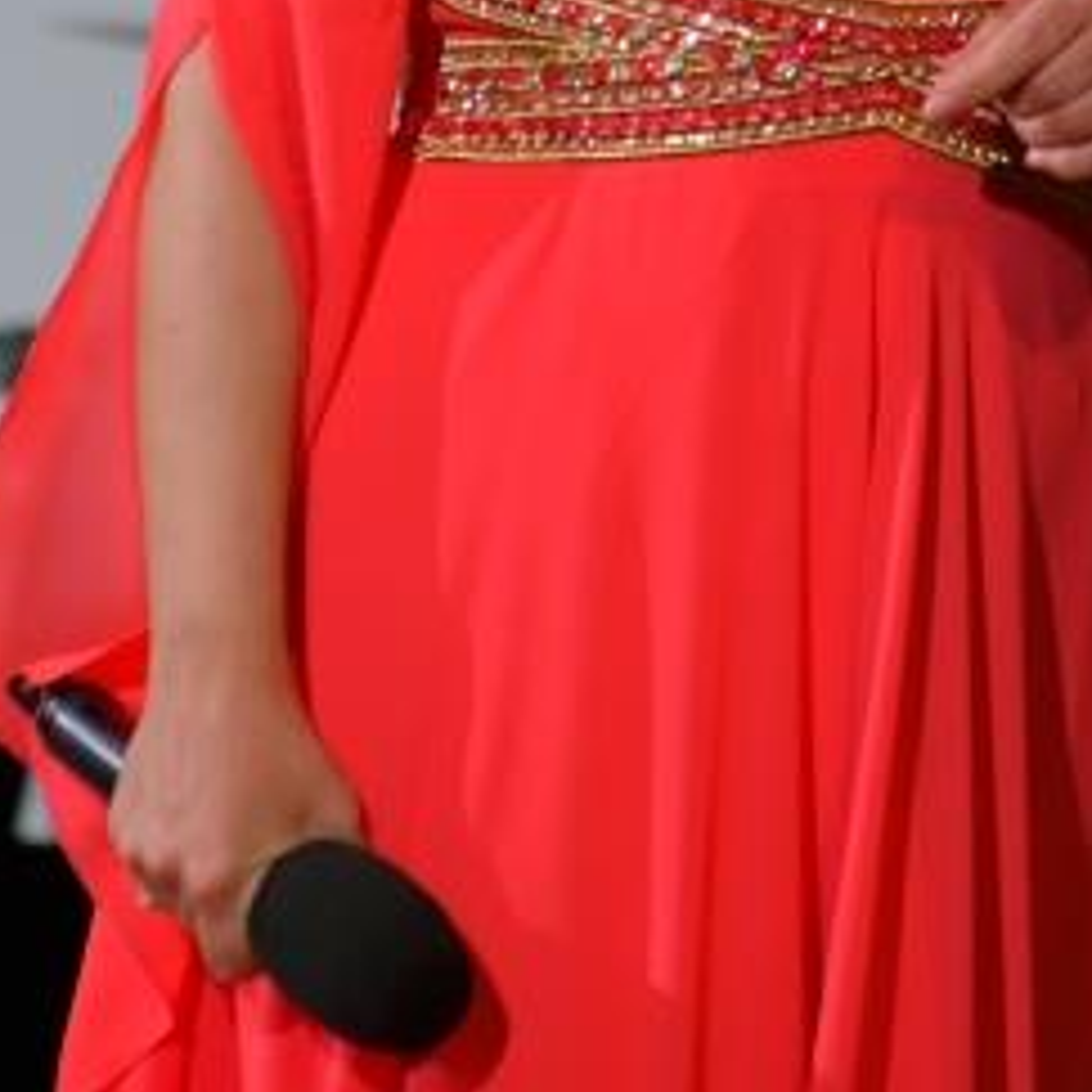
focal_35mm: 717
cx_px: 971
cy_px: -245
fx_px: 25590
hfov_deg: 2.4
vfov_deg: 2.4
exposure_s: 1/320
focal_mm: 200
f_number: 5
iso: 1250
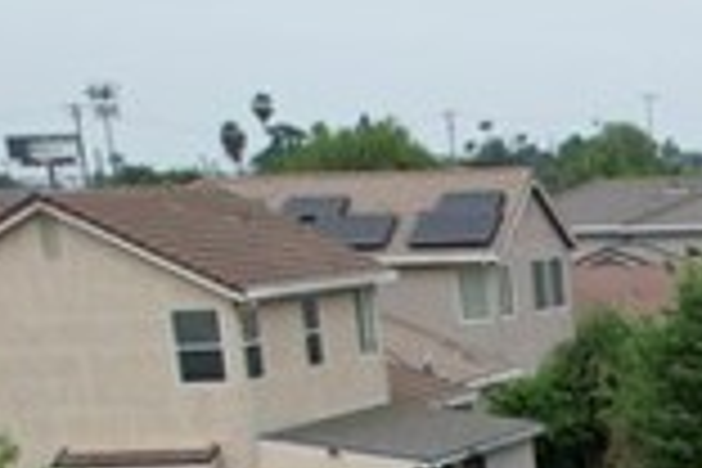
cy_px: 1262
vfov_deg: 8.4
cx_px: 1328
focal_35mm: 144
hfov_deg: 12.7
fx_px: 2808
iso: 130
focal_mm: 8.38
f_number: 2.8
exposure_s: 1/1000
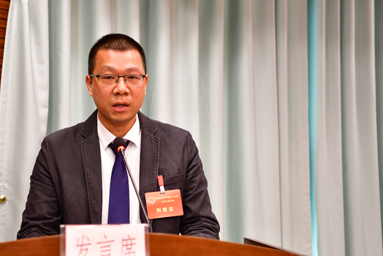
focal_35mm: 74
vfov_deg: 18.4
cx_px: 123
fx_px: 787
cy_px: 160
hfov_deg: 27.1
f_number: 2.8
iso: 800
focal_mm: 52
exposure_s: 1/50
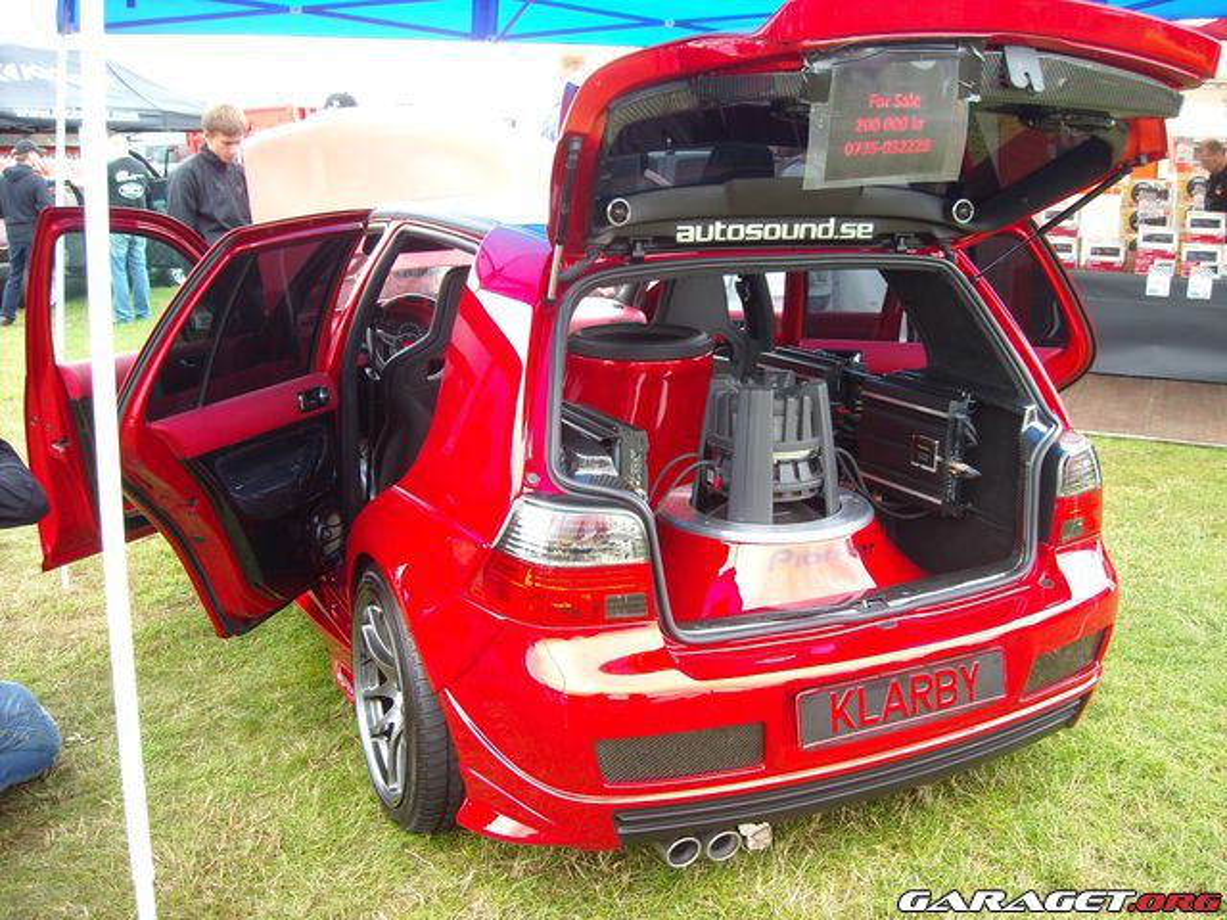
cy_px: 460
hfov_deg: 52.6
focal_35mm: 35
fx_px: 1241
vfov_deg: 40.7
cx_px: 614
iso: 64
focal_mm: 5.7
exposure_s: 1/45
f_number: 2.8
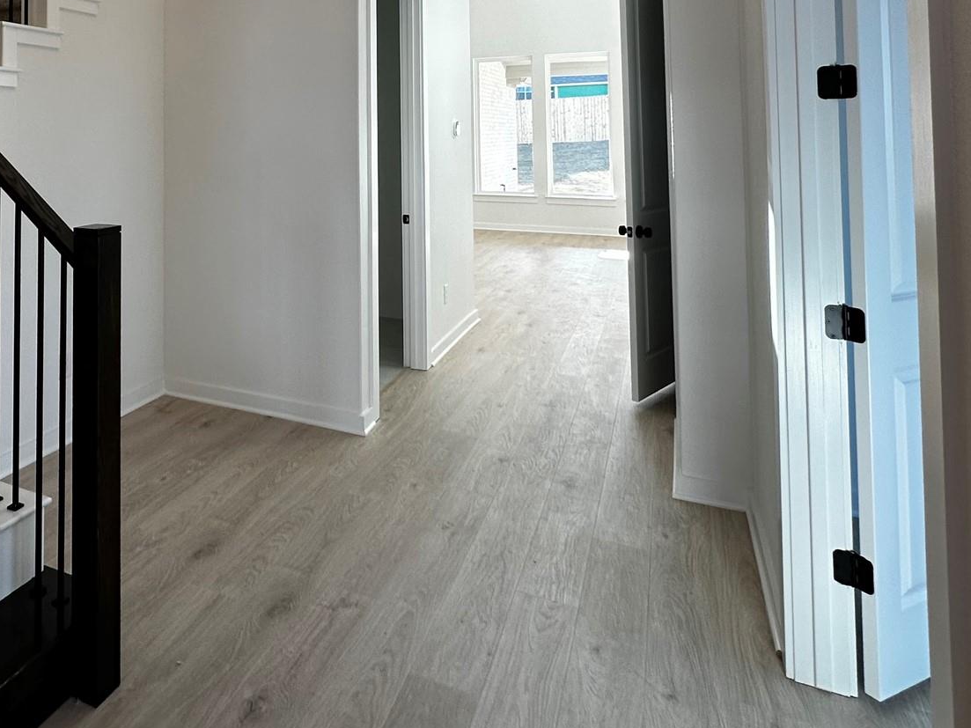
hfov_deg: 64.7
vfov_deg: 48.5
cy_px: 99
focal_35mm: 26
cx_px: 288
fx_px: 729
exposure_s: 1/120
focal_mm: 2.22
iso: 64
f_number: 2.2
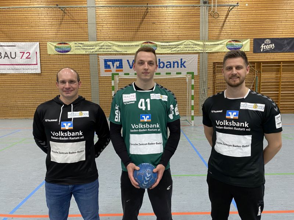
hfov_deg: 67.3
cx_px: 147
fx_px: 221
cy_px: 110
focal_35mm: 26
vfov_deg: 53.1
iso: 100
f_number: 1.8
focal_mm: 4.25
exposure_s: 1/50
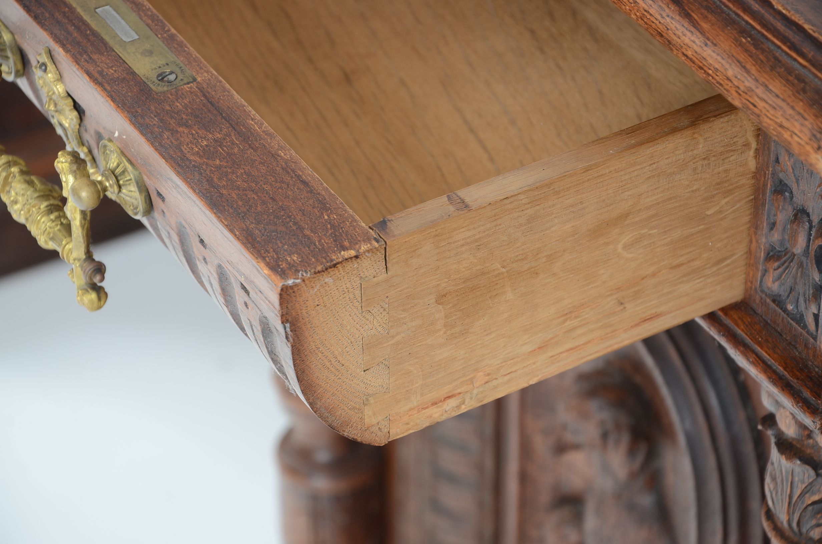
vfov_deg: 8.7
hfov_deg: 13.1
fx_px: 3589
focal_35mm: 158
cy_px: 272
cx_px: 411
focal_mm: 105
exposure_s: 1/60
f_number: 6.3
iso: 200
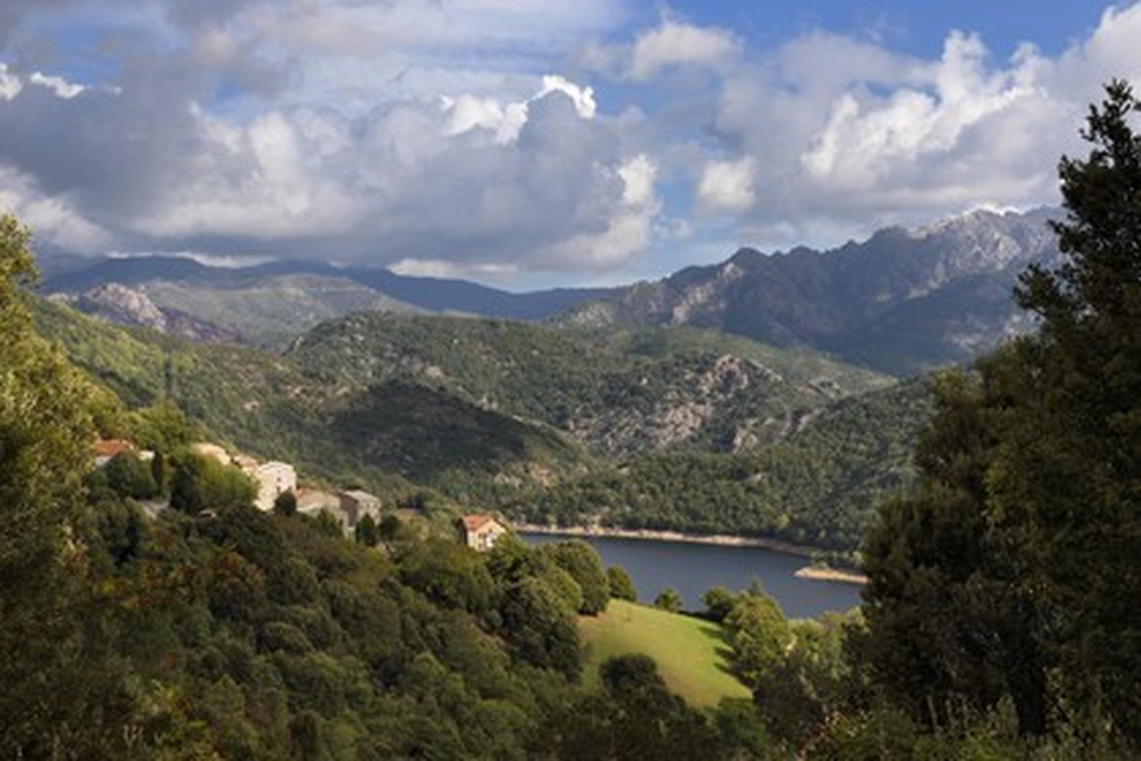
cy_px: 380
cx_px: 570
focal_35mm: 55
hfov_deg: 36.2
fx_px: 1743
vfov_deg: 24.6
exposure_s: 1/250
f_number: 11
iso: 200
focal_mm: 55
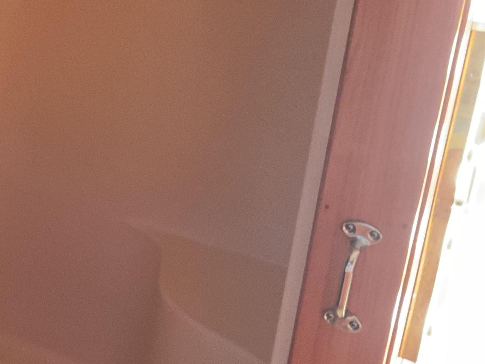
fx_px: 897
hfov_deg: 27.7
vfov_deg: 22.8
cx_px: -45
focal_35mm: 64
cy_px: 118
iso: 200
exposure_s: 1/33
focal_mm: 3
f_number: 1.8
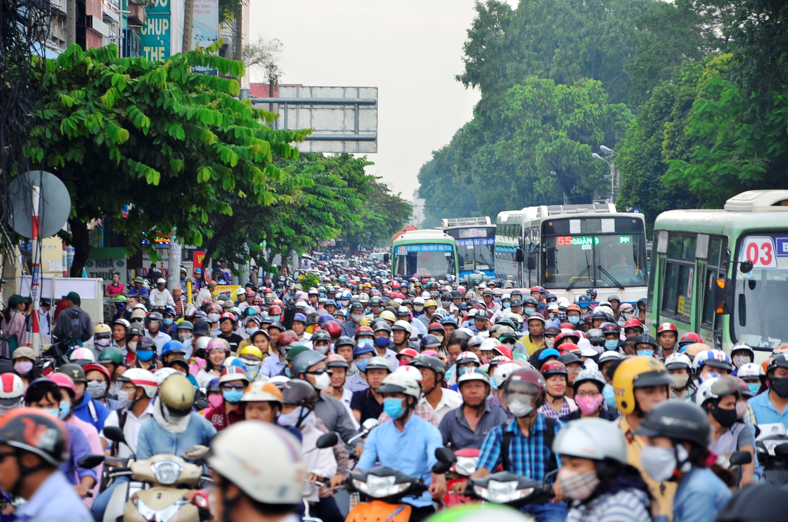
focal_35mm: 158
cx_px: 394
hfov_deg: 13.1
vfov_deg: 8.7
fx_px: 3440
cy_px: 261
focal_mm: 105
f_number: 5.6
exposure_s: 1/200
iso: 400
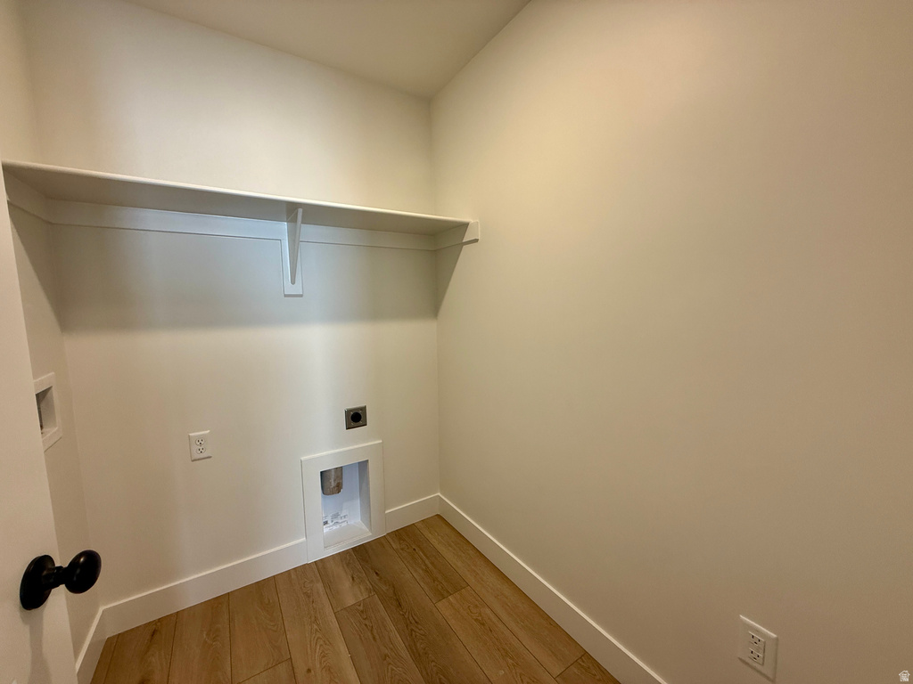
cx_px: 456
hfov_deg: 102.1
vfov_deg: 85.7
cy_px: 342
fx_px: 369
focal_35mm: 14
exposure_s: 1/120
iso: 160
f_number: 2.2
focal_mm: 2.22
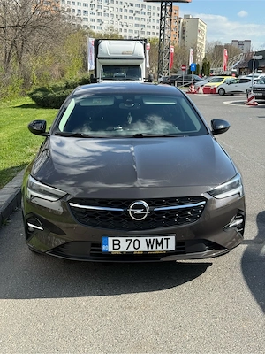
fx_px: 490
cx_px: 132
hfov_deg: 30.3
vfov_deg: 39.7
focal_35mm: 48
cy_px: 177
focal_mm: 6.76
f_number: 1.78
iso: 80
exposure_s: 1/2415
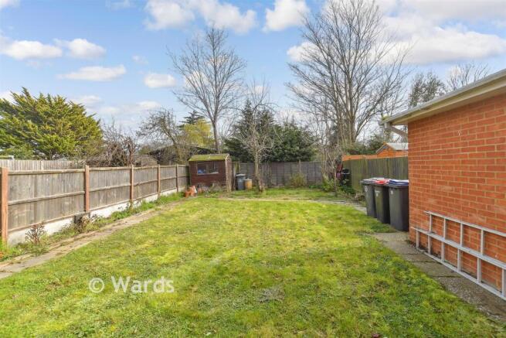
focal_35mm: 15
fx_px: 211
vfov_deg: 77.4
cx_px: 253
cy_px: 169
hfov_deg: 100.4
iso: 160
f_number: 8
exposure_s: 1/125
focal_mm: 10
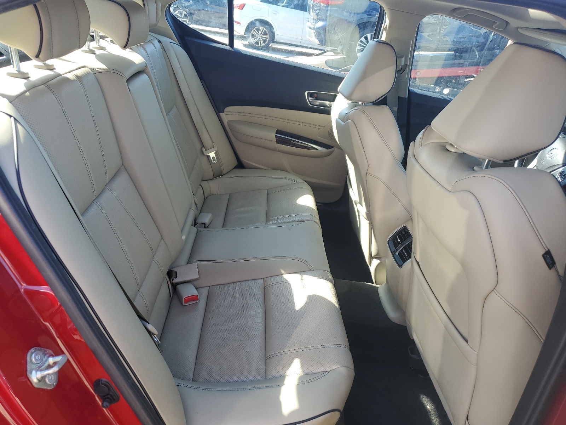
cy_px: 212
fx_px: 425
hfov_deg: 67.3
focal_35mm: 26
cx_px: 283
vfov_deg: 53.1
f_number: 1.5
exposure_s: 1/278
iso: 50
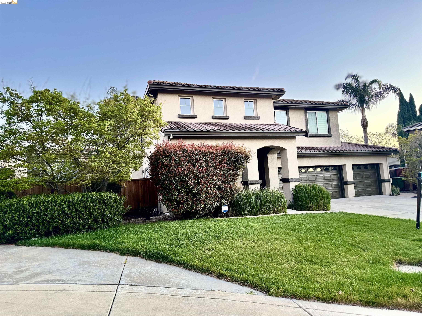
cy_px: 158
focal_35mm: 24
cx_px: 211
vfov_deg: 56.8
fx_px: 293
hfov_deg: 71.6
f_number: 1.78
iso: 320
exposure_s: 1/60
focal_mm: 6.76
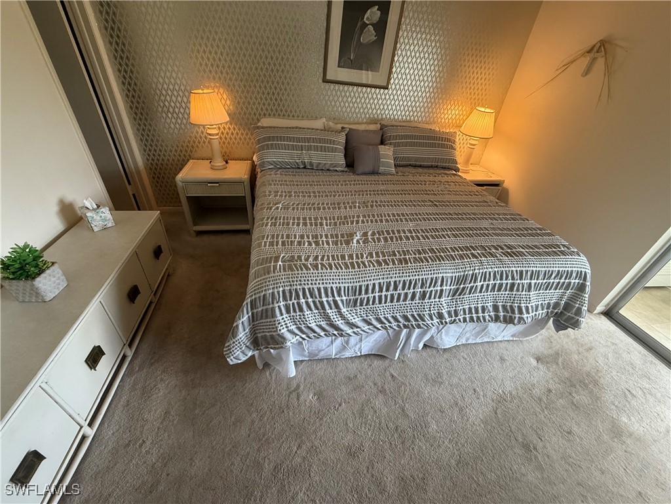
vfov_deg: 85.7
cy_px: 252
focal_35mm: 14
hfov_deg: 102.1
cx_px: 336
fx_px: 271
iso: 320
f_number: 2.2
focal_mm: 2.22
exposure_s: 1/120
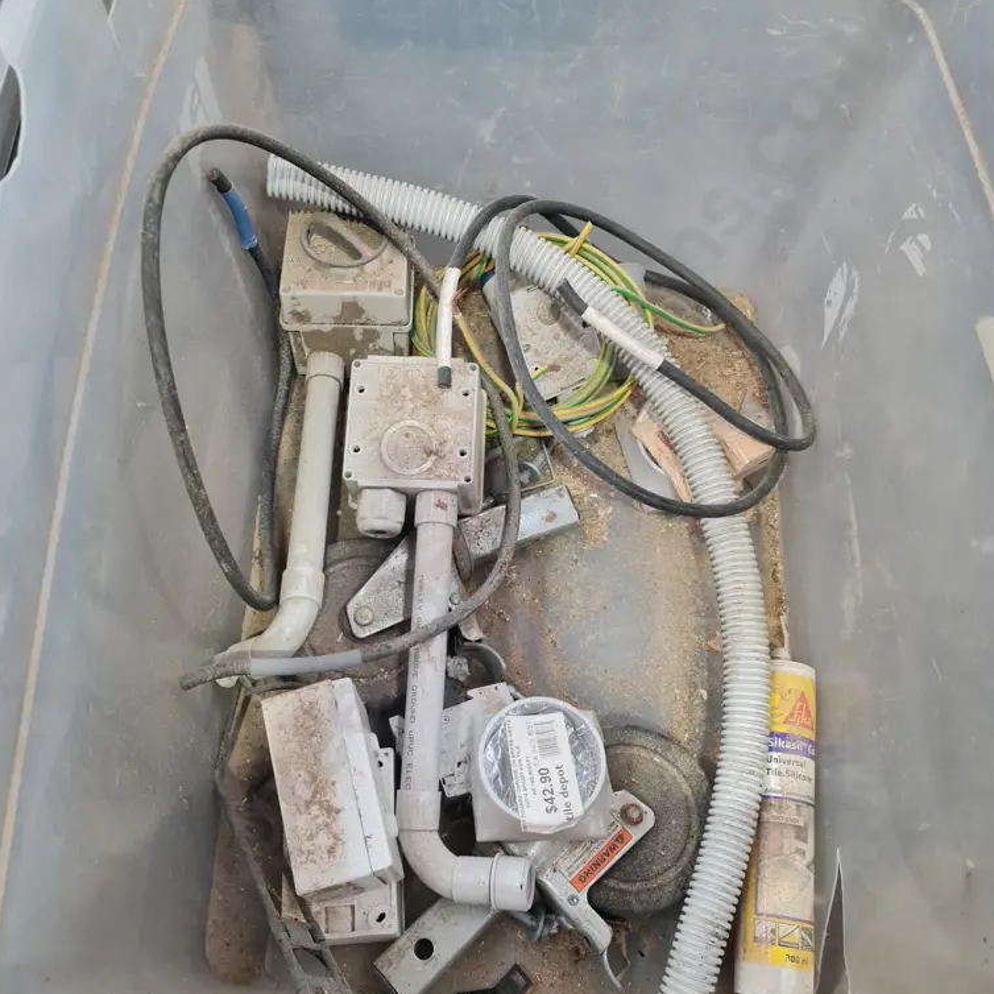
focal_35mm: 30
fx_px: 975
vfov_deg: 54.0
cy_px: 518
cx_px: 494
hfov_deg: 54.0
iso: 200
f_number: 1.8
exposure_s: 1/100
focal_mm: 7
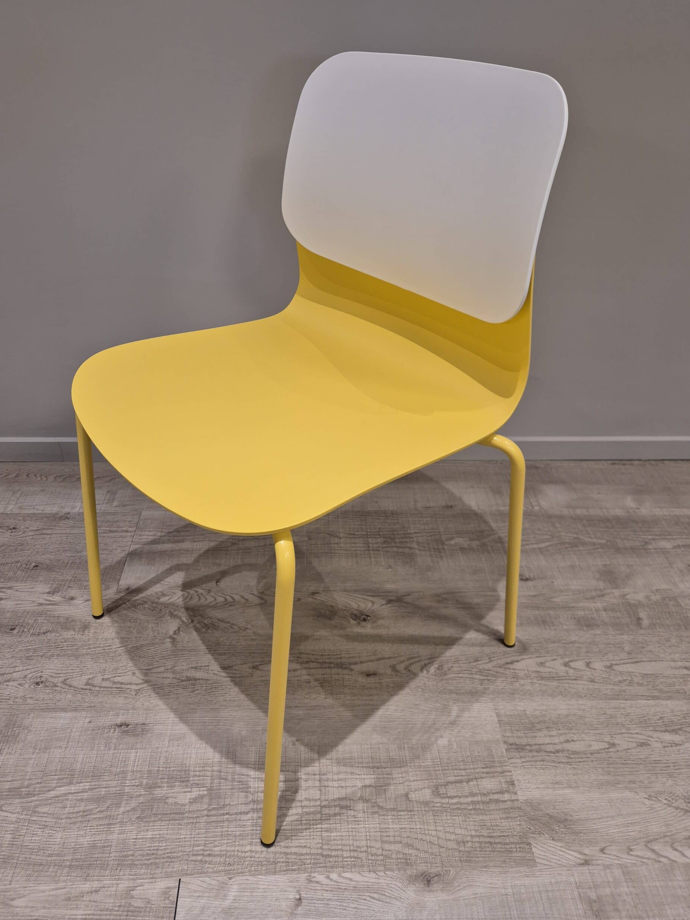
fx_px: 638
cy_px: 450
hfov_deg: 56.8
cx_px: 334
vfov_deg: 71.6
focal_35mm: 24
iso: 160
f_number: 1.8
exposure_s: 1/100
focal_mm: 5.4
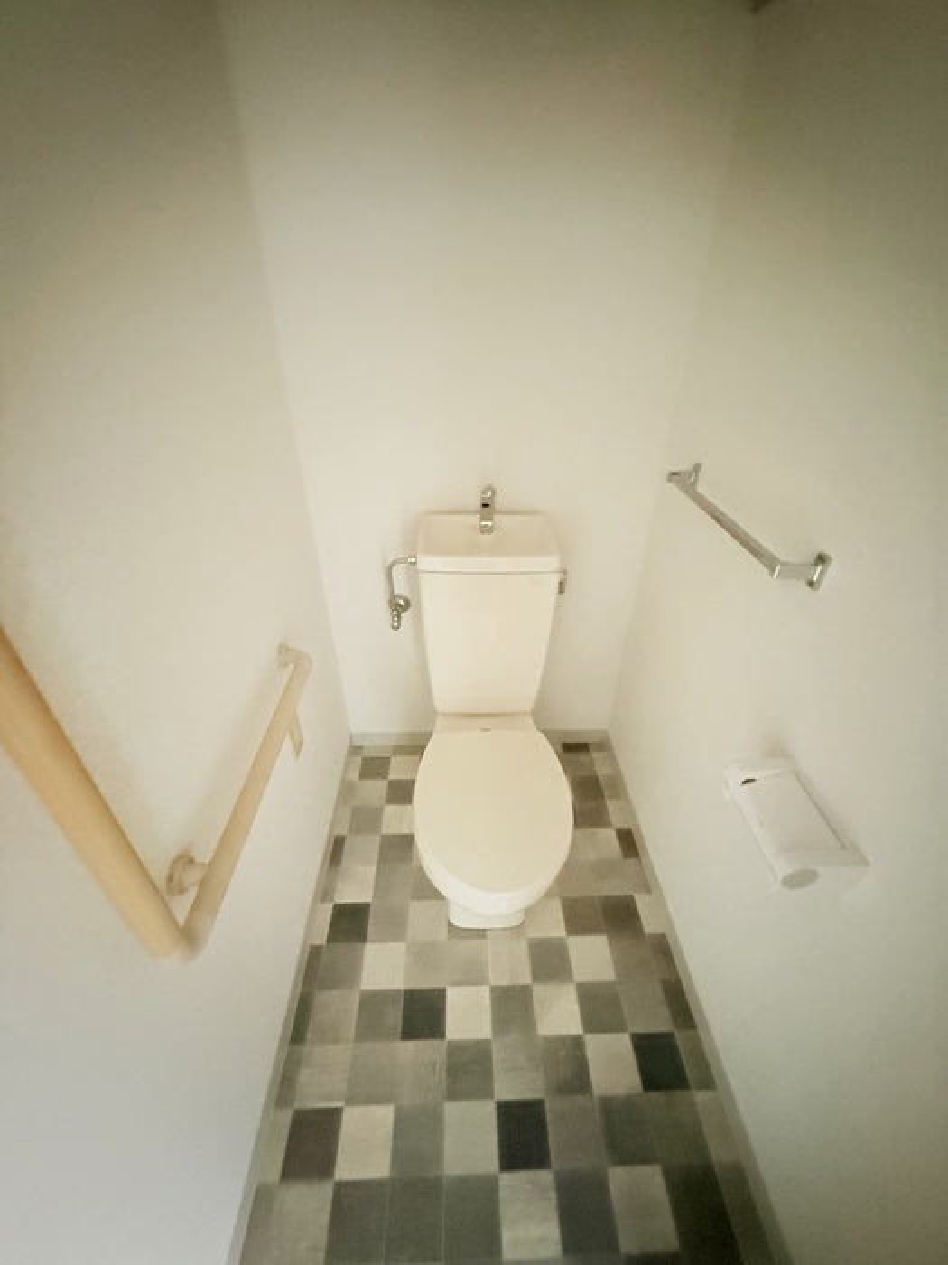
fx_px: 511
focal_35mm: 14
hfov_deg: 85.7
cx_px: 474
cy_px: 632
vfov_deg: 102.1
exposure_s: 1/33
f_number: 2.2
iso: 1600
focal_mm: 2.22
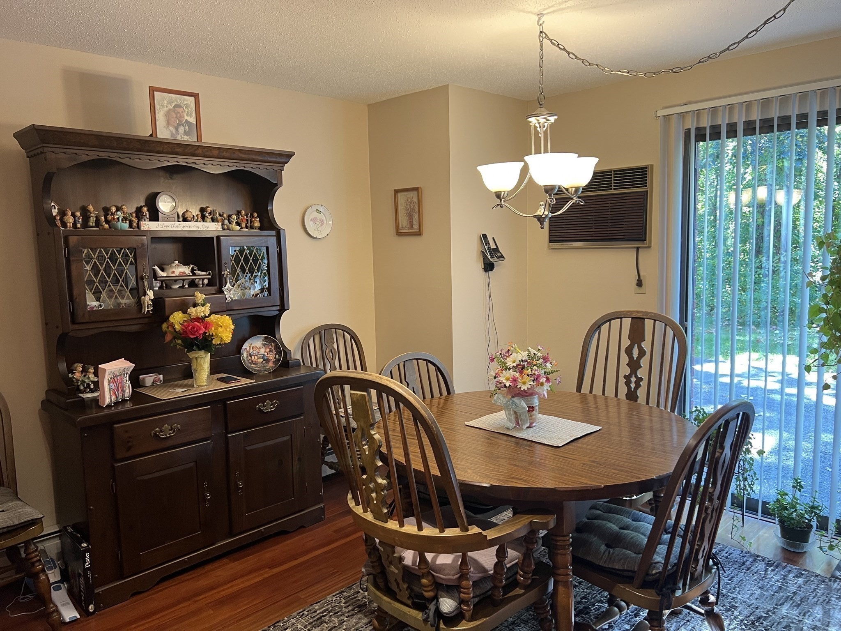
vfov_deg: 53.1
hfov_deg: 67.3
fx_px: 632
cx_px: 420
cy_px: 316
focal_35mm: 26
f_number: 1.5
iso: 125
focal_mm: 5.7
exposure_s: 1/60
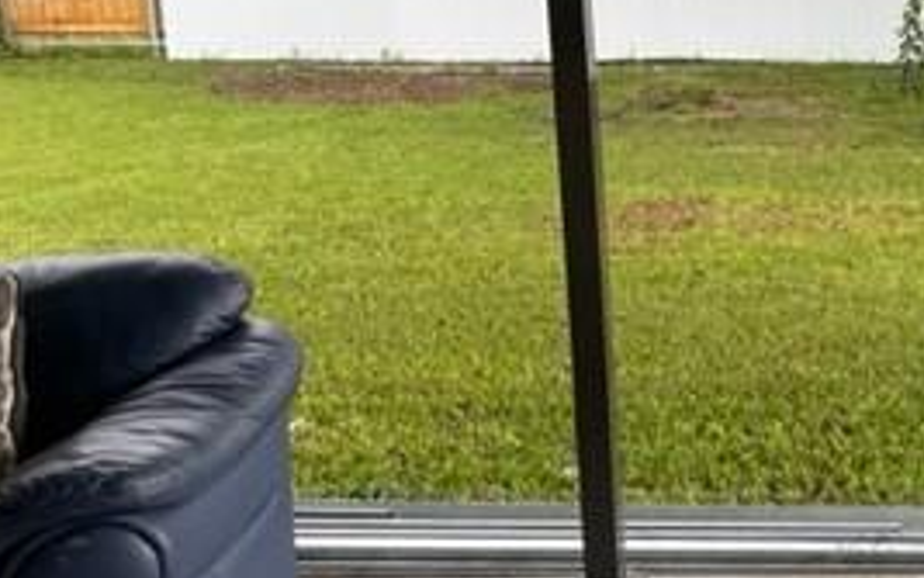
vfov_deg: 19.7
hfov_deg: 29.2
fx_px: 1662
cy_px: 284
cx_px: 903
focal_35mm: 66
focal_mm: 5.1
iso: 80
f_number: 1.6
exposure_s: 1/121
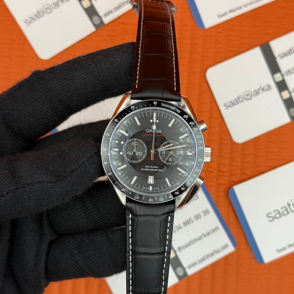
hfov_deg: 30.0
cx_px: 148
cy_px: 168
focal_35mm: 57
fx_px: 548
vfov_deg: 30.0
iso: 50
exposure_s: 1/122
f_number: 1.78
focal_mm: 6.76
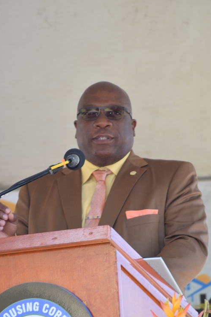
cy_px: 215
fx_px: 3464
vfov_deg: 5.2
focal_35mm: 394
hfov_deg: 3.5
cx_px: 103
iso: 200
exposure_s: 1/160
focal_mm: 190
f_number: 5.6
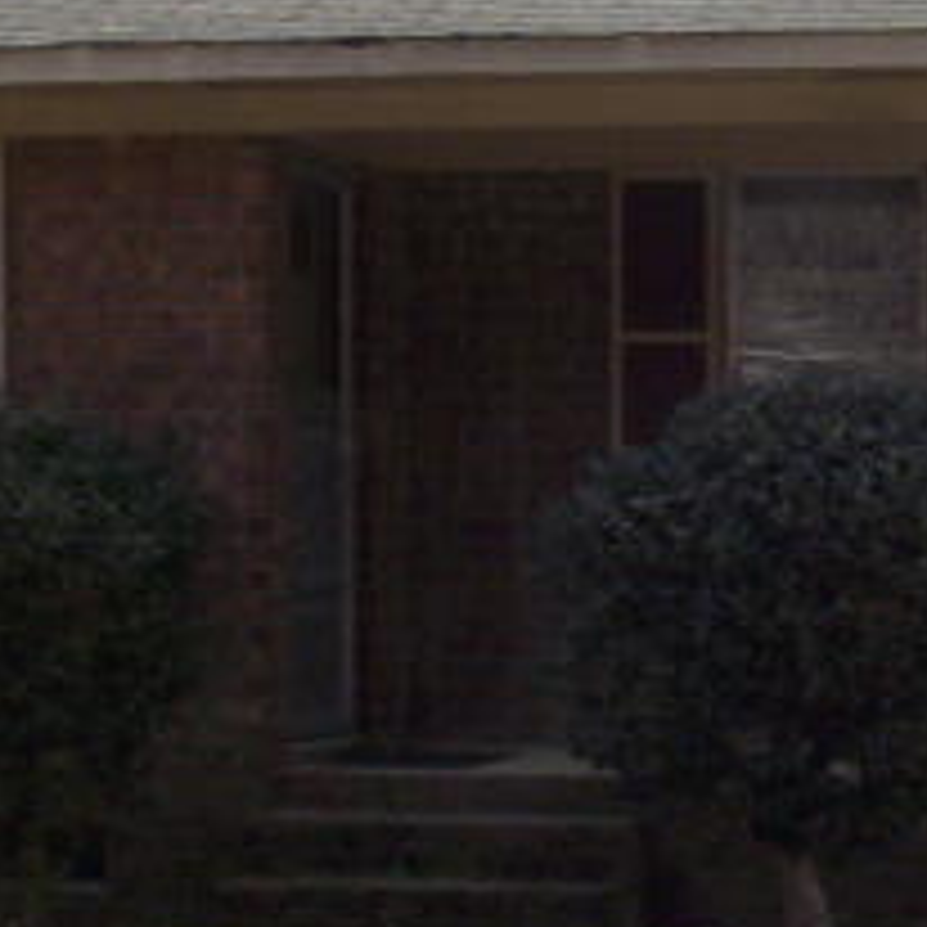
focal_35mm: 133
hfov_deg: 12.9
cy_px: 749
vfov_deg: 13.1
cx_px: 950
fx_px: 4030
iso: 100
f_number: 8
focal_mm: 6
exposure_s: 1/158
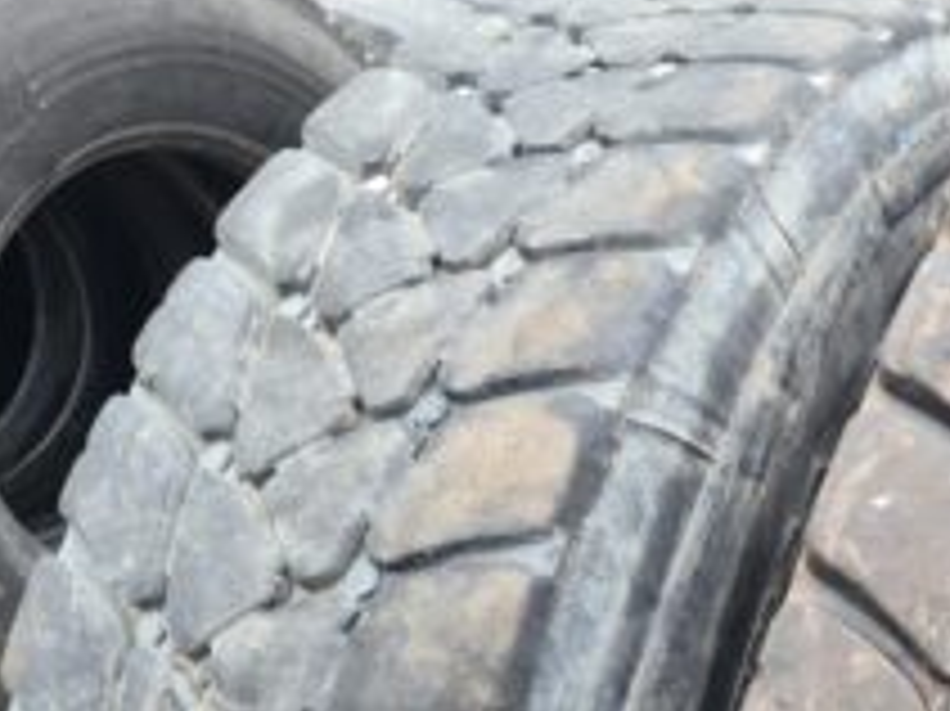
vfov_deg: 26.9
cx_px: 873
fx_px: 1454
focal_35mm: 53
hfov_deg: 34.0
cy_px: 583
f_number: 1.8
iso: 50
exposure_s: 1/223
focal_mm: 5.4
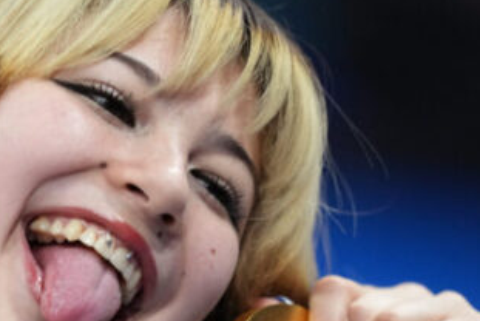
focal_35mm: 894
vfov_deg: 1.5
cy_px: 250
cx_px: 39
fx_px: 11931
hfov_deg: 2.3
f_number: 2.8
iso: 2500
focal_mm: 400
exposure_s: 1/1600
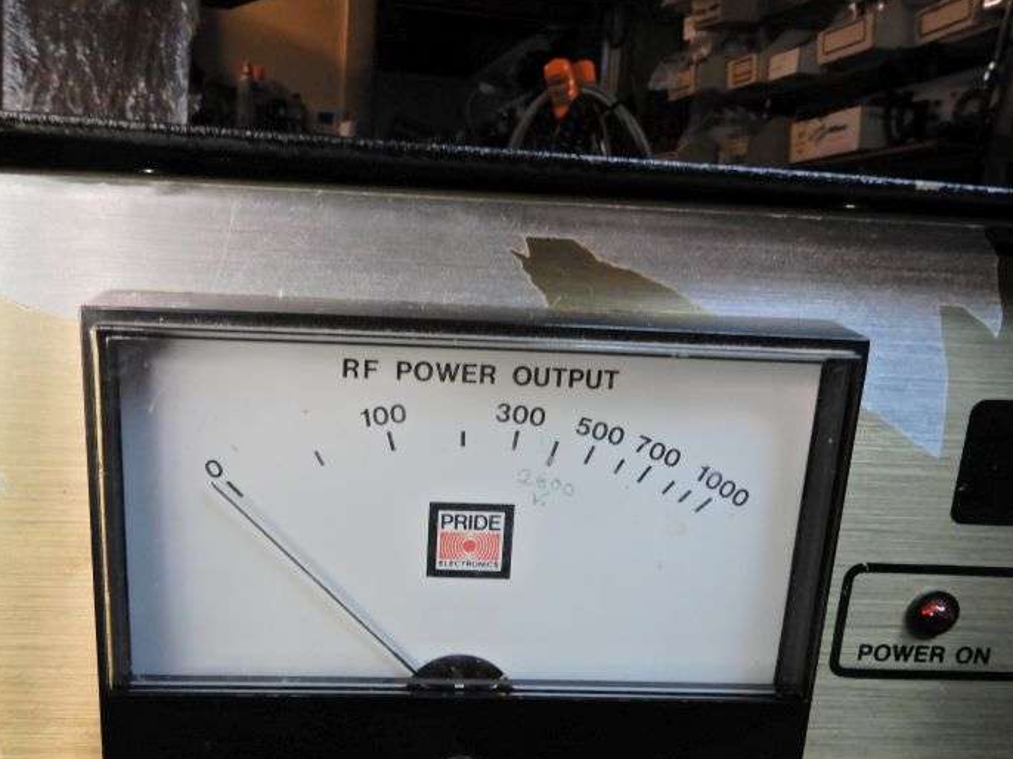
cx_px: 442
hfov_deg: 63.2
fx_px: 819
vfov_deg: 49.7
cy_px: 415
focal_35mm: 28
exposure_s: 1/30
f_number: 6.3
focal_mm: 4.3
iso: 200
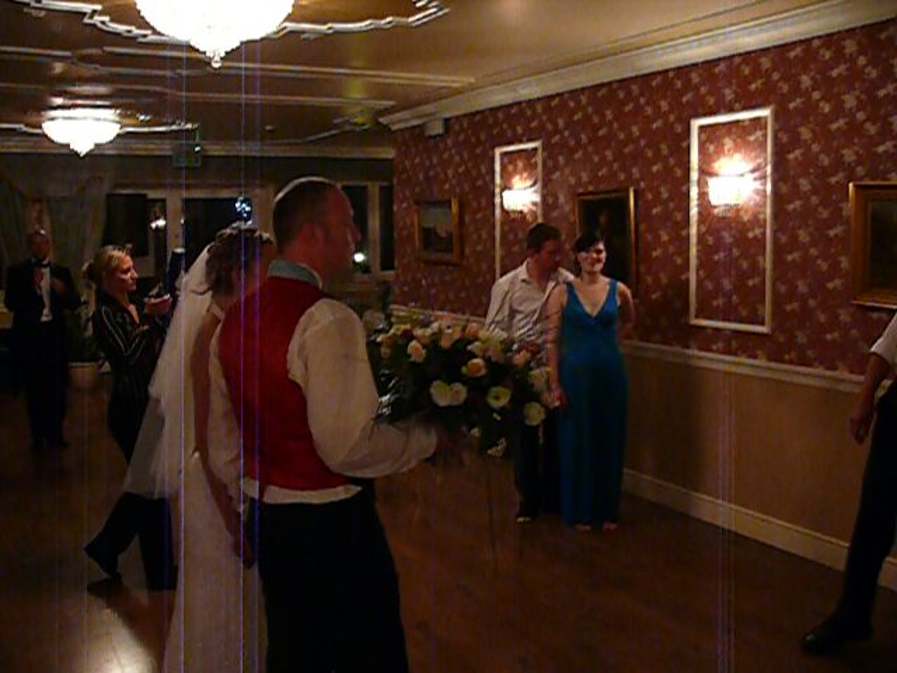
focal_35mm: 35
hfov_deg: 52.6
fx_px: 907
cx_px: 448
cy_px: 336
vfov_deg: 40.7
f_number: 2.8
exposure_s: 1/30
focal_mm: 7.4
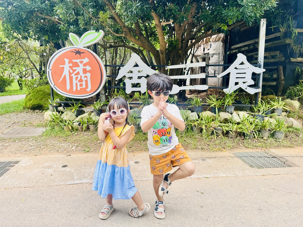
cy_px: 114
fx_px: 210
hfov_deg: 71.6
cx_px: 152
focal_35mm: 24
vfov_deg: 56.8
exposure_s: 1/121
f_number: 1.78
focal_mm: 6.76
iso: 64
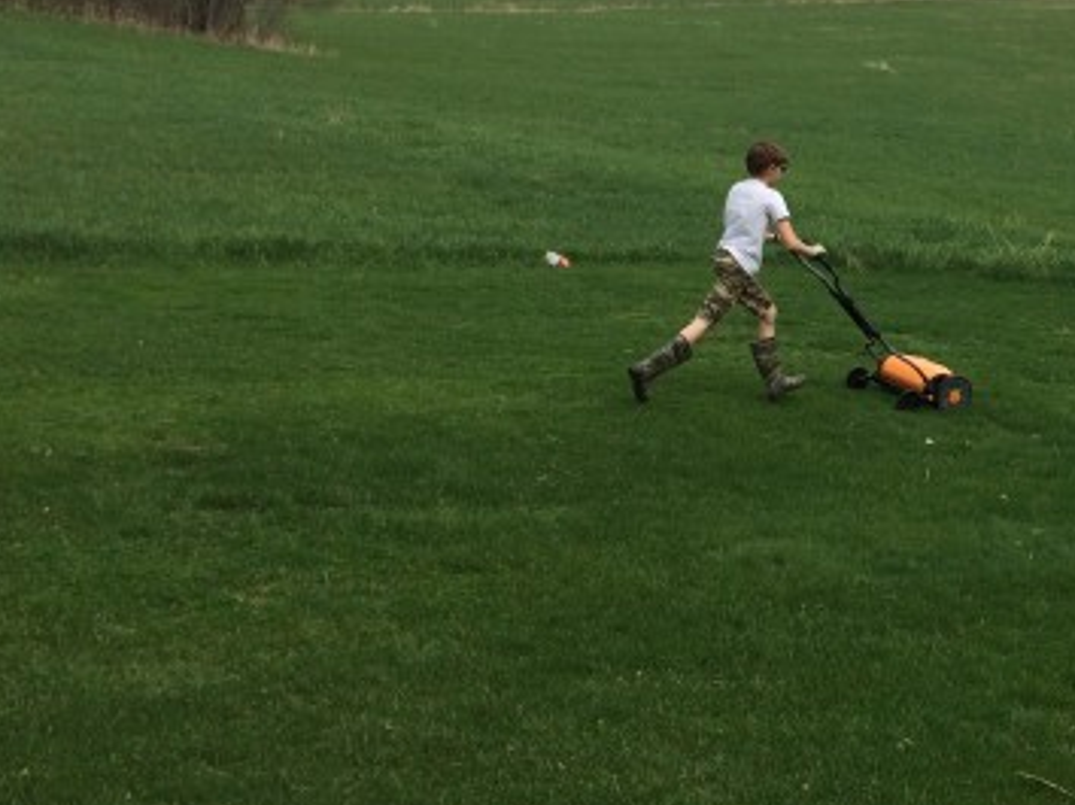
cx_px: 1057
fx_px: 1893
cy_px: 289
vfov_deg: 23.9
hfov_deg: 29.7
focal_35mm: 61
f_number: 2.2
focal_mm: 4.15
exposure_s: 1/2740
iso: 32
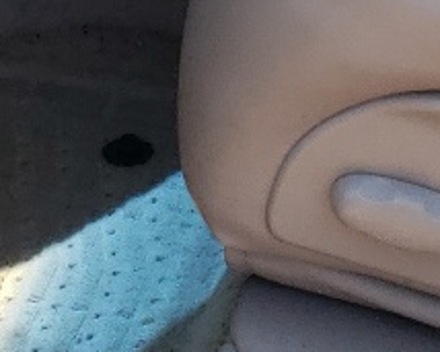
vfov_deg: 7.5
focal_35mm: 190
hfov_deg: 10.1
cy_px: -562
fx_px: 2473
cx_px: 487
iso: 50
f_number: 1.5
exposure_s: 1/667
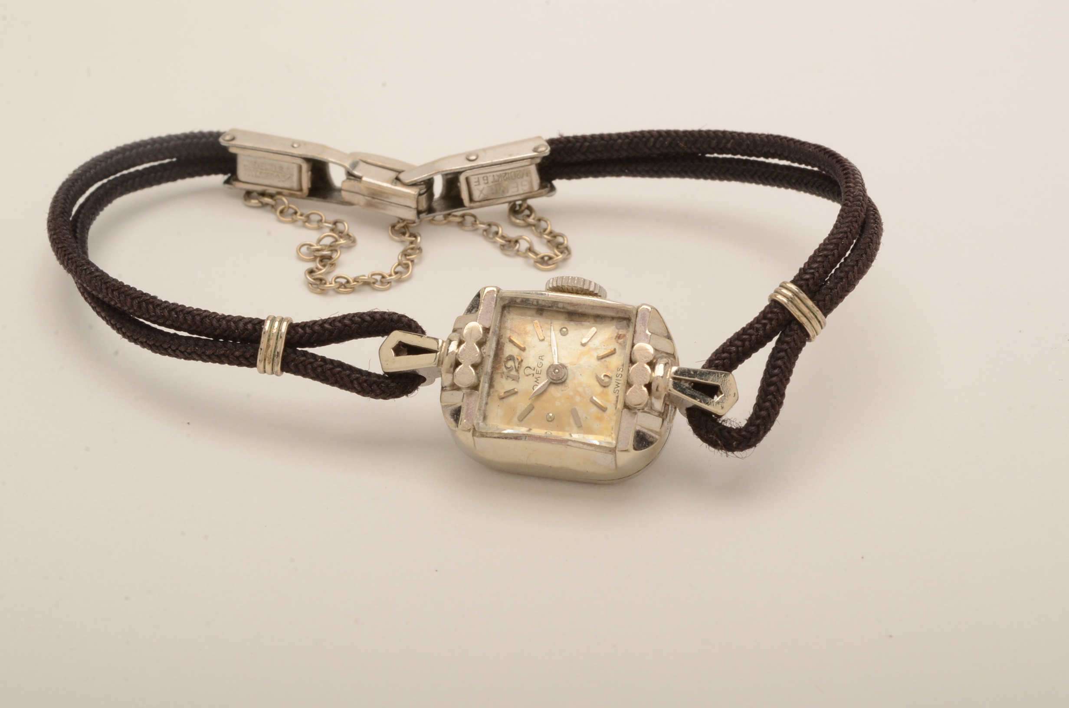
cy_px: 354
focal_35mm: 90
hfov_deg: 22.7
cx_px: 534
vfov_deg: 15.1
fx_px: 2667
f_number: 22
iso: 400
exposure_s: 1/200
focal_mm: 60
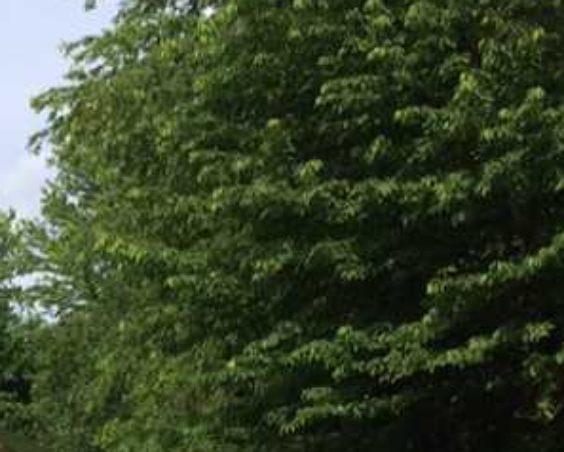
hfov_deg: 13.0
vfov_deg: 11.7
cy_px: 653
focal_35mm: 127
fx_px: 2121
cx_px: -593
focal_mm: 4.15
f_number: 2.2
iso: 32
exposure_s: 1/2160
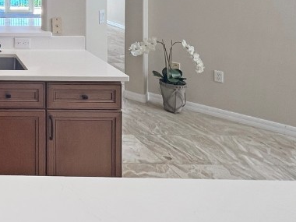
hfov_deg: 38.9
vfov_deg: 34.9
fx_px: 299
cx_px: -58
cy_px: -23
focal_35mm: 35
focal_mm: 1.57
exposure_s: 1/120
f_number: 1.8
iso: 80
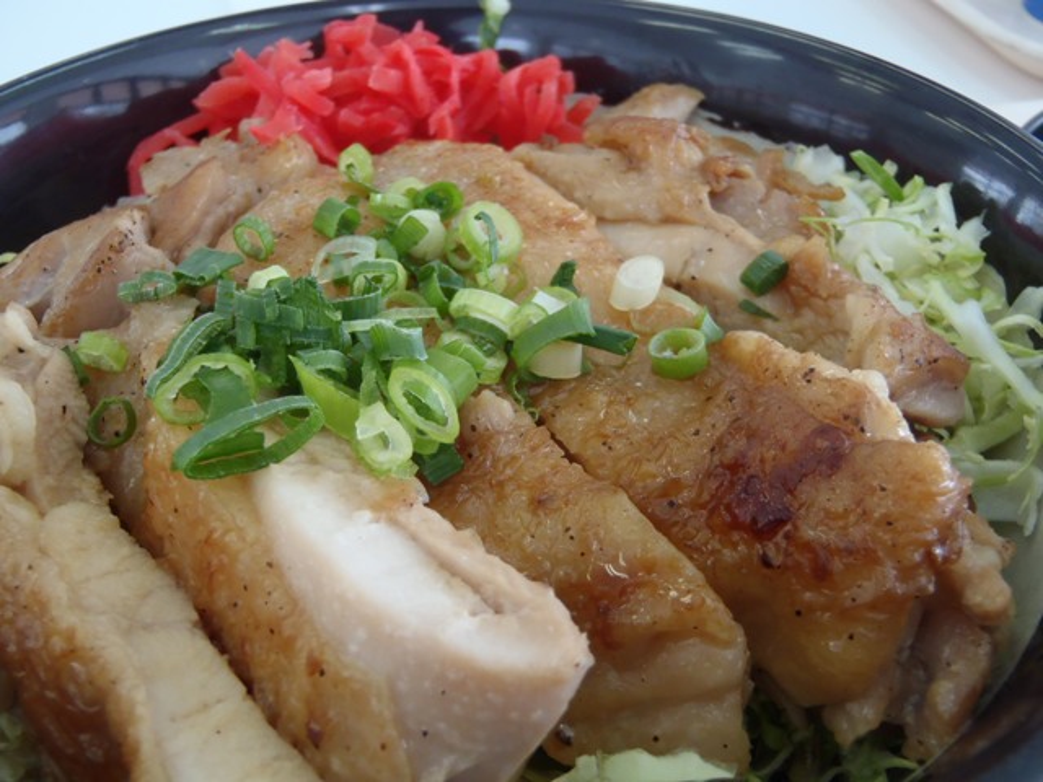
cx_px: 522
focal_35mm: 37
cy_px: 391
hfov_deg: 50.1
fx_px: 1115
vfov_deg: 38.7
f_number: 4.7
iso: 200
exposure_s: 1/40
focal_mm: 6.64
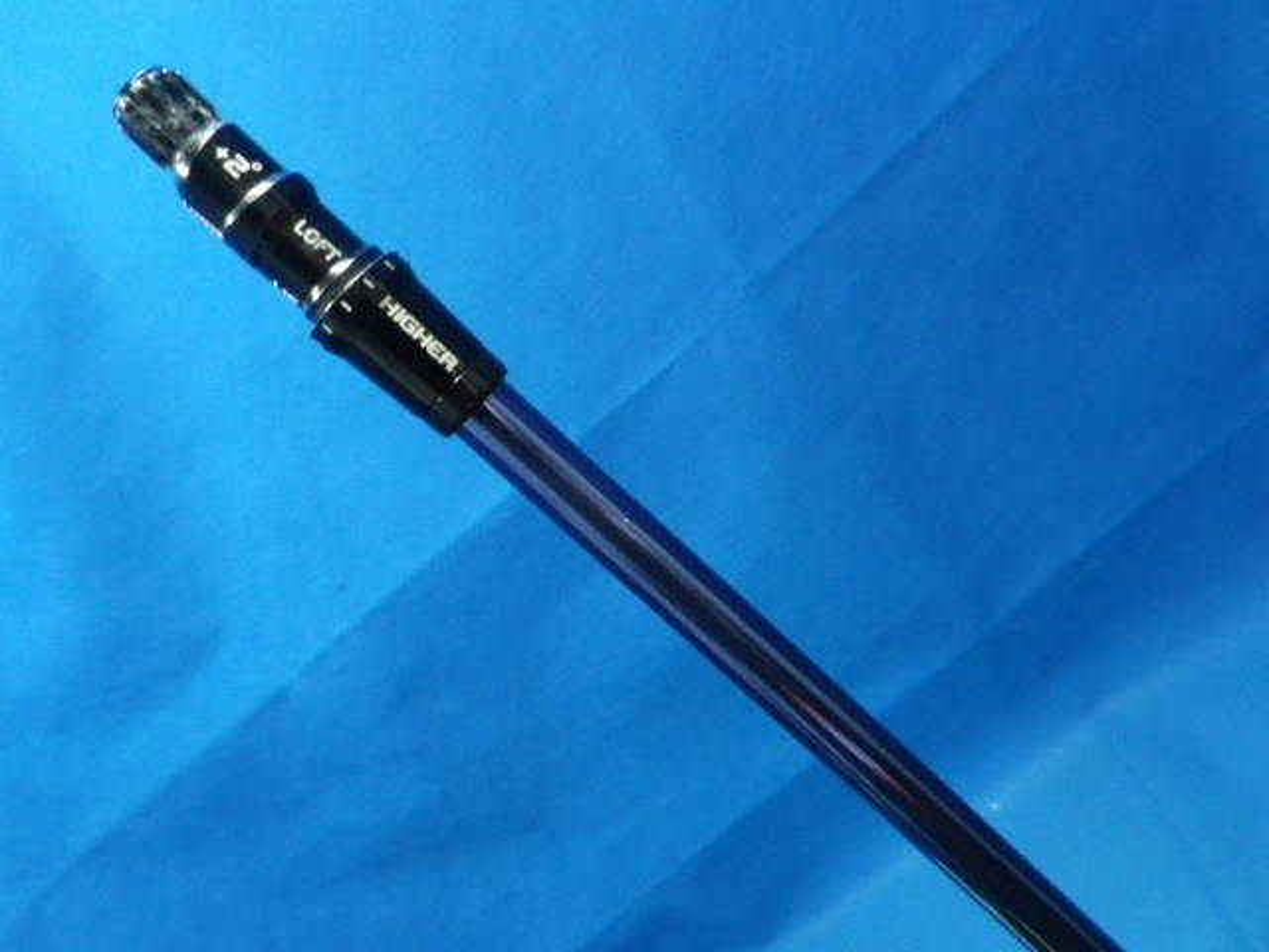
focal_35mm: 25
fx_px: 916
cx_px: 634
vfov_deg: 54.9
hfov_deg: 69.4
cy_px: 476
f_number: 3.5
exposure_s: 1/15
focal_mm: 4.5
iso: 500
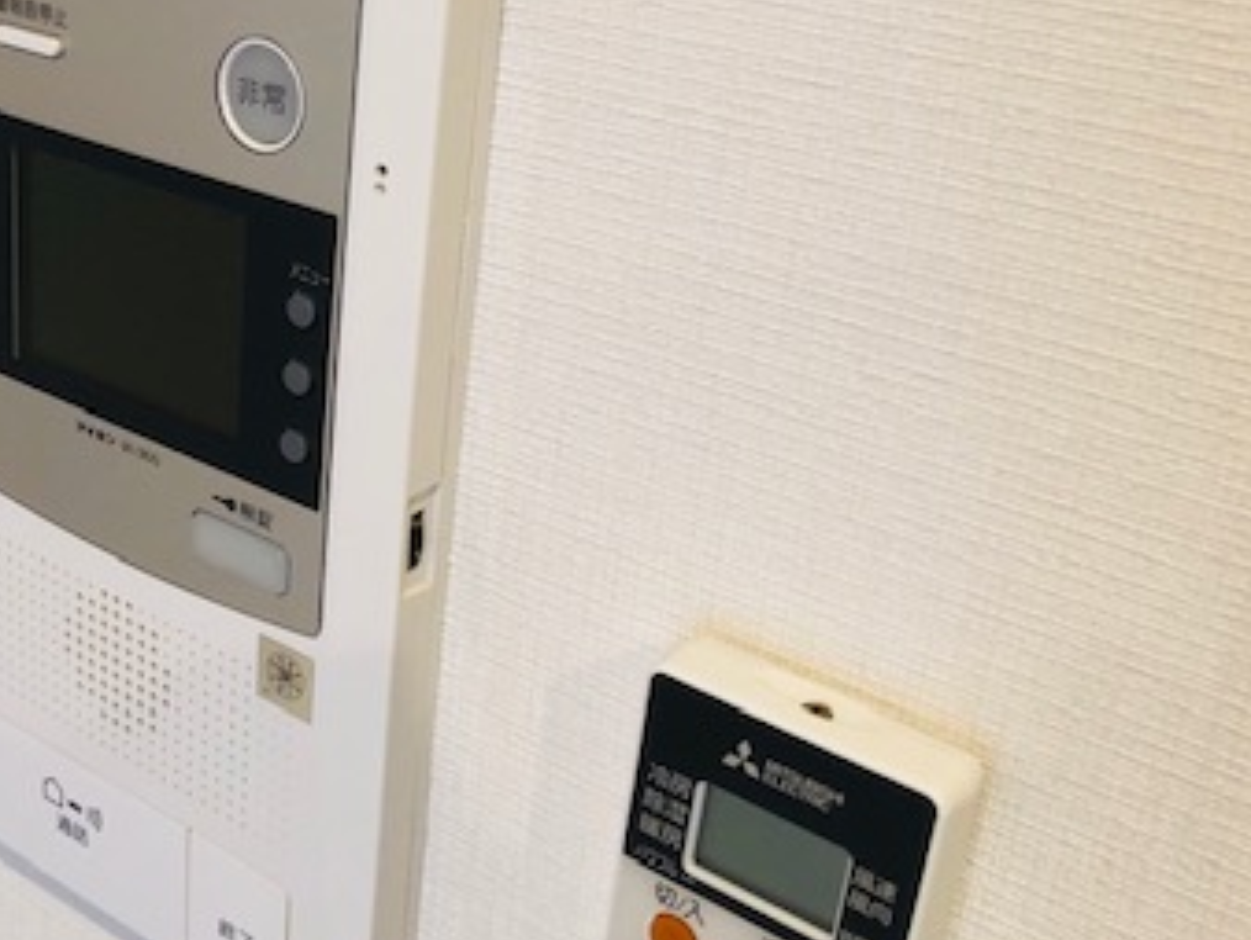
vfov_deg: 27.5
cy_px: 403
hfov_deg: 34.8
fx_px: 1917
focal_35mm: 53
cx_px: 222
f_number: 1.8
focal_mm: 3.99
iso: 40
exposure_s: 1/25
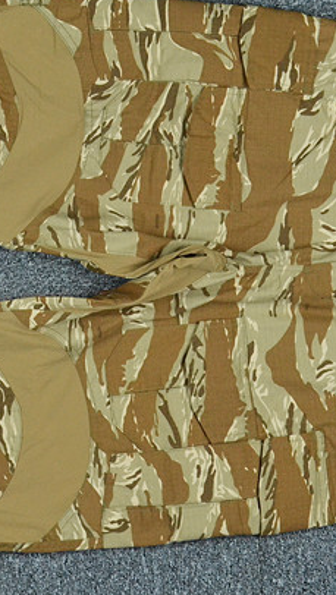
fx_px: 1565
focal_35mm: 99
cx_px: -19
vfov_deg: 21.6
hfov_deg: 12.1
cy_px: 300
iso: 1600
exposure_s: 1/160
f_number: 8
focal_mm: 32
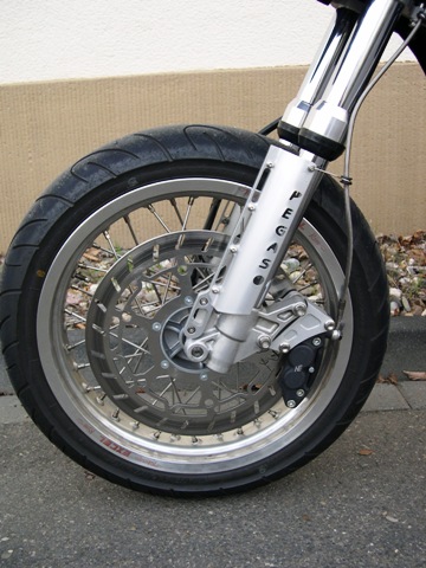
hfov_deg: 37.7
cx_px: 213
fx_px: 624
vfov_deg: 49.0
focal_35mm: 38
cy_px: 284
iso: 100
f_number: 2.8
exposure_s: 1/119
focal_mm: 8
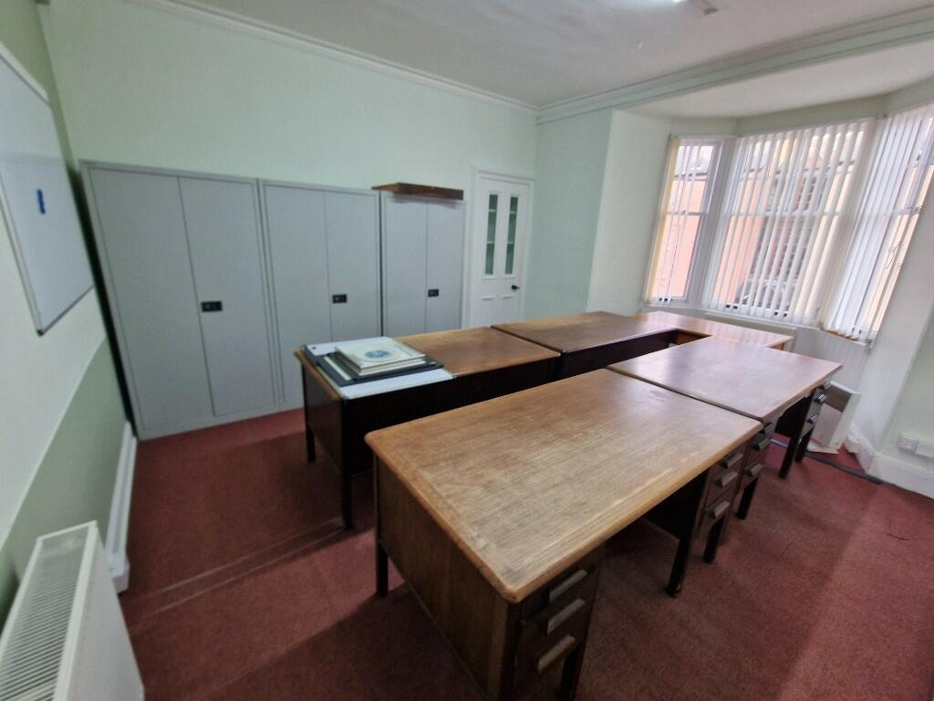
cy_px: 350
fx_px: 351
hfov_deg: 106.2
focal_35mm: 13
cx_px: 467
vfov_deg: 89.9
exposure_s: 1/50
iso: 100
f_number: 2.2
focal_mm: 2.2
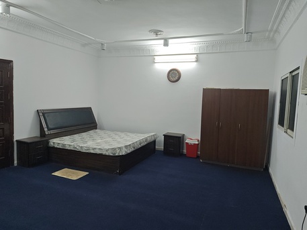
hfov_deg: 73.9
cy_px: 115
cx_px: 154
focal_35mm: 23
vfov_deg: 58.9
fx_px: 204
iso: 350
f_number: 1.6
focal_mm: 6.57
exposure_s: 1/120
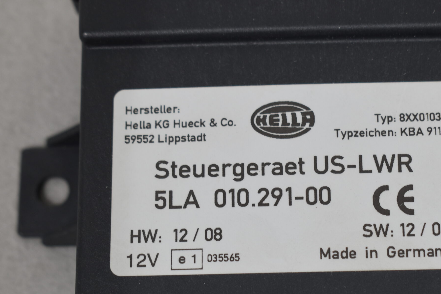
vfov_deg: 13.8
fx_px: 1213
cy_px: 195
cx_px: 284
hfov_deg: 20.6
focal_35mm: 99
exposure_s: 1/60
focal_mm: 46
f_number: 7.1
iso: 400
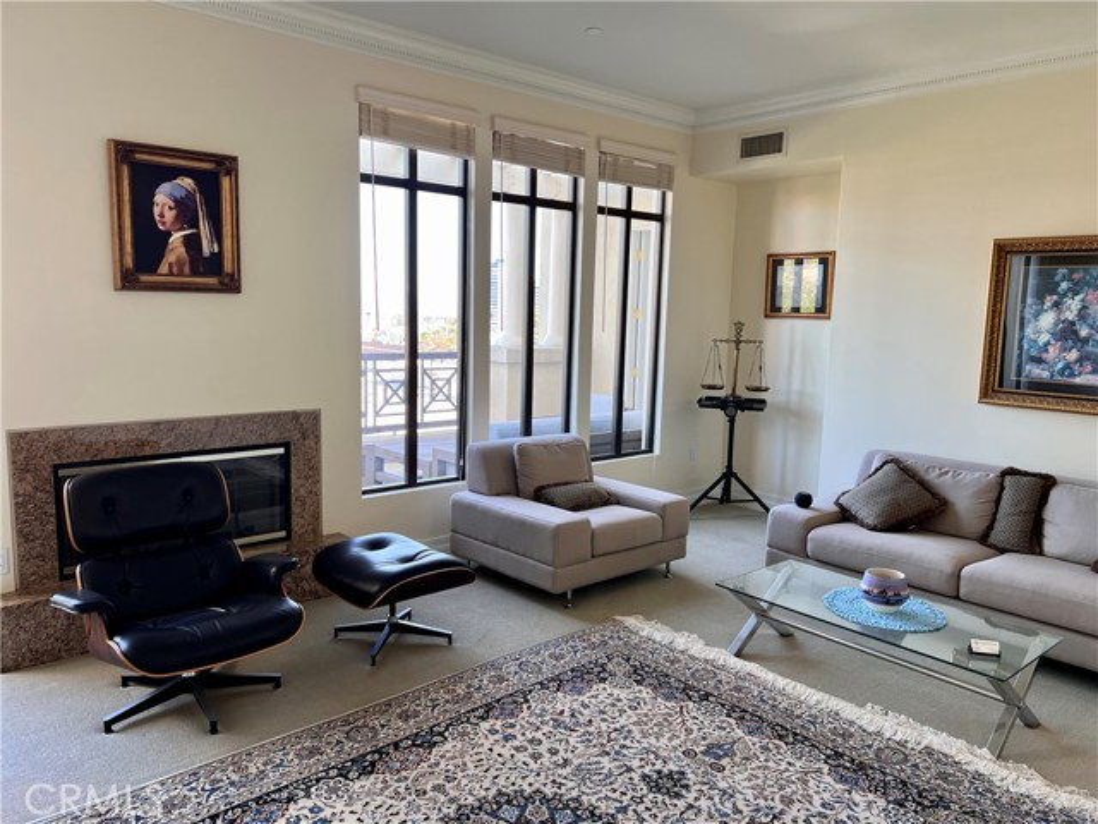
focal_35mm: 26
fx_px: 825
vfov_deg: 53.1
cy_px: 412
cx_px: 549
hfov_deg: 67.3
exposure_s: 1/121
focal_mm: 5.7
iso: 50
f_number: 1.5
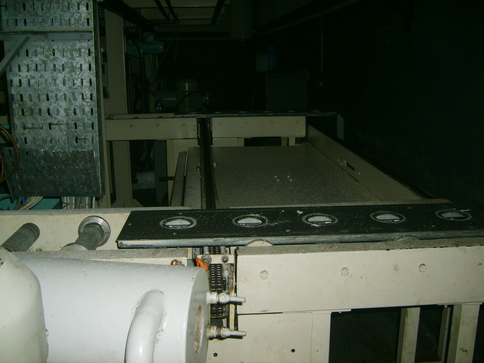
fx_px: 489
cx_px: 242
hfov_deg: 52.6
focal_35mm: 35
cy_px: 182
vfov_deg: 40.7
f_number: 2.8
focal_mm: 5.8
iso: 100
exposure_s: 1/30
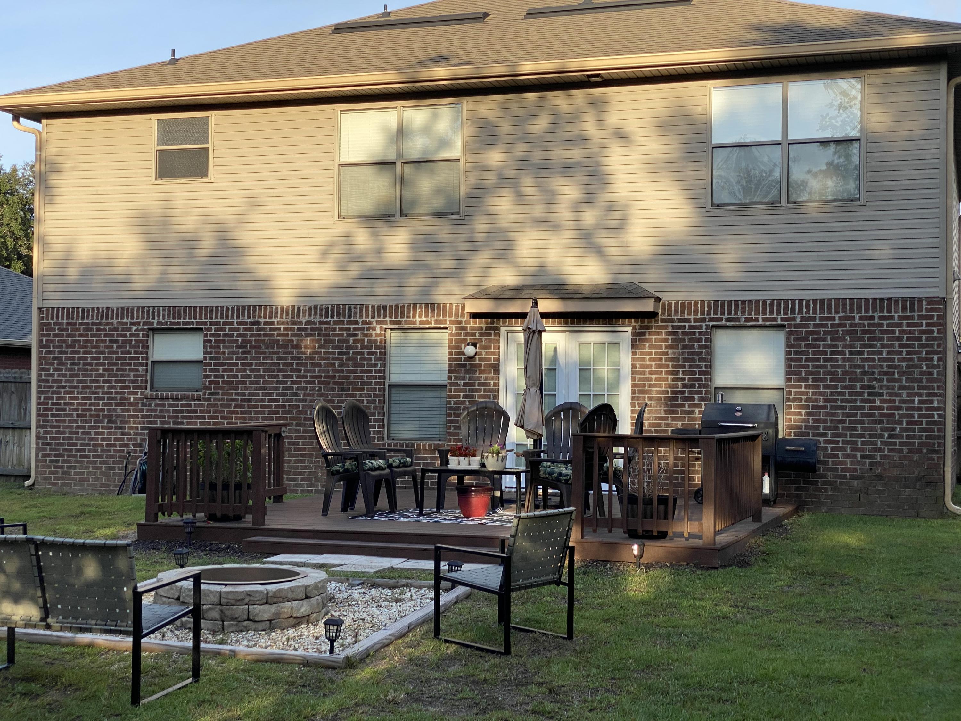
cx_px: 480
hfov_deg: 36.8
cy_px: 360
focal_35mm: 52
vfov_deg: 28.0
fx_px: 1444
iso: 20
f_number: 2
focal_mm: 6
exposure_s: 1/727
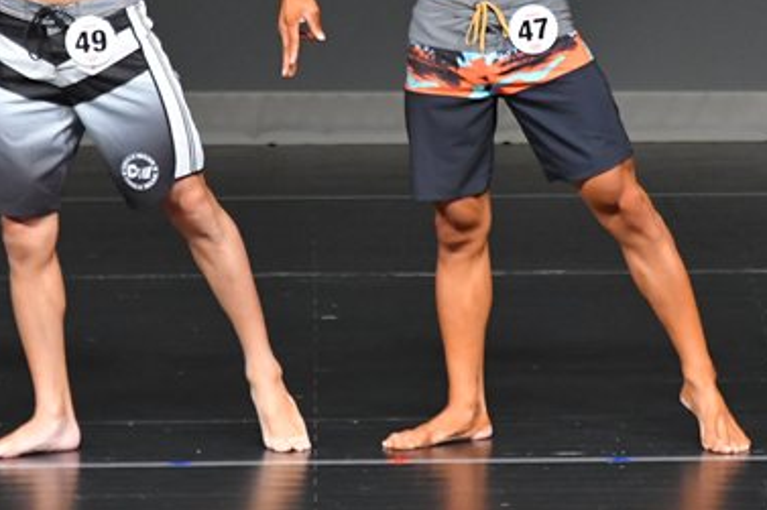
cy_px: 18
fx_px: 13778
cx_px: 654
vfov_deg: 2.1
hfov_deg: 3.2
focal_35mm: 647
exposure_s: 1/400
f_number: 5.6
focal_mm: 210
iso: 4000
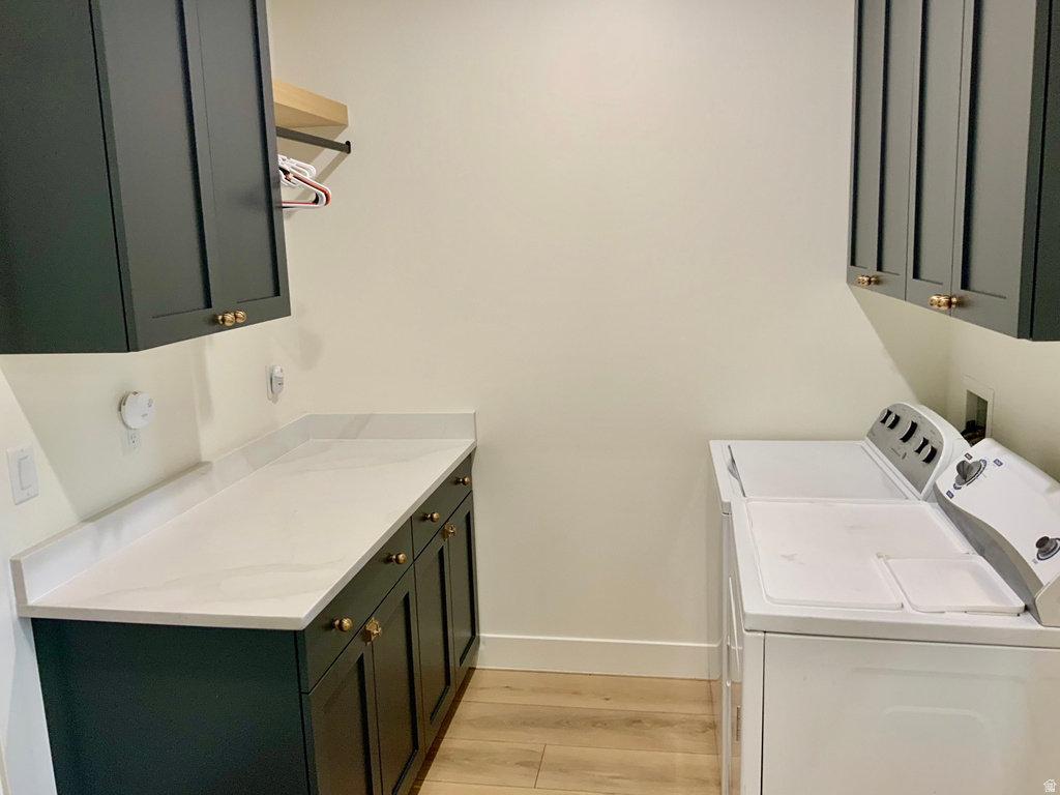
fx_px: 888
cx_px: 530
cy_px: 398
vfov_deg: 48.2
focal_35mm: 29
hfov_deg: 61.7
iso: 64
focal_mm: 3
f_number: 1.8
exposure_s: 1/60
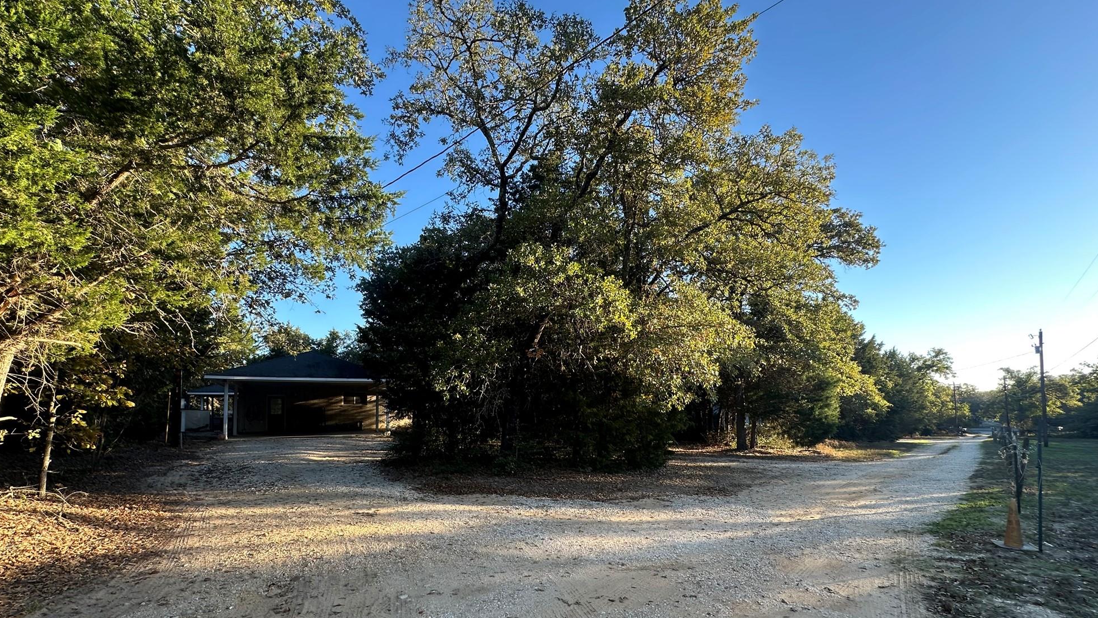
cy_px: 387
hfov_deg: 99.3
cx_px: 534
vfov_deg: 66.1
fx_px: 466
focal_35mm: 16
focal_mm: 2.22
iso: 40
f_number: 2.2
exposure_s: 1/154
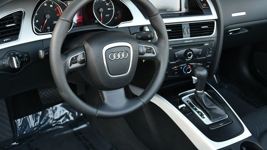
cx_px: 134
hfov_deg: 40.6
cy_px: 60
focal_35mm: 51
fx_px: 361
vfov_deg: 23.4
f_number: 4
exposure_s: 1/250
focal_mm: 24
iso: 720
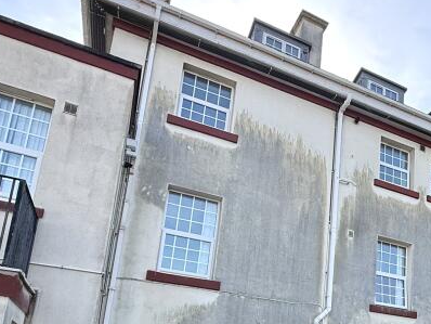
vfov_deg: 36.9
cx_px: 365
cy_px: 298
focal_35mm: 36
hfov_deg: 47.5
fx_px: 449
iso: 64
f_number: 2.2
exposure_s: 1/770
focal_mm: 2.22
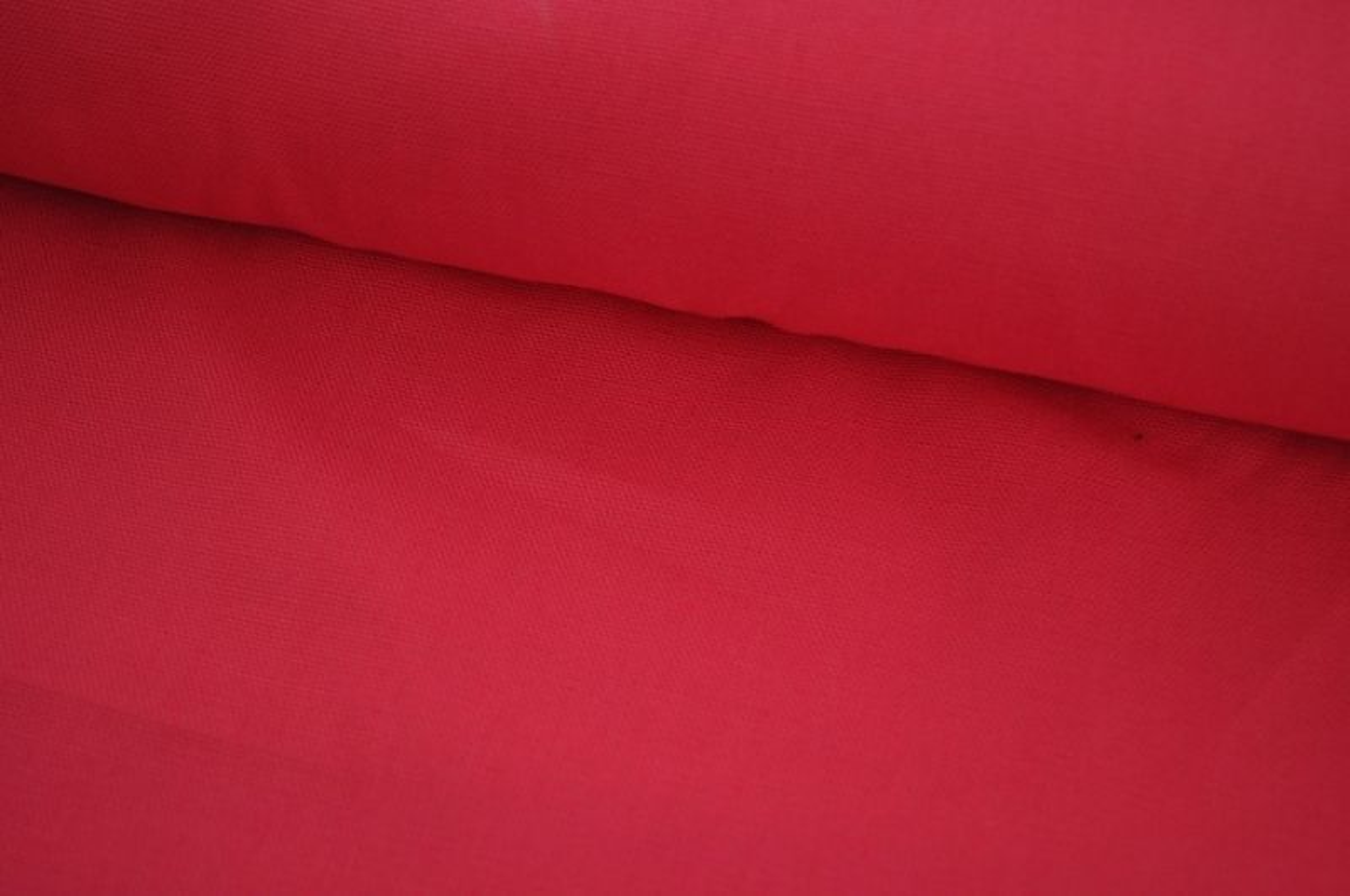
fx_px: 2134
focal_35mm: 57
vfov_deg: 23.7
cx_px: 675
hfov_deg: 35.1
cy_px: 448
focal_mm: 38
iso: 640
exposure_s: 1/60
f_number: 5
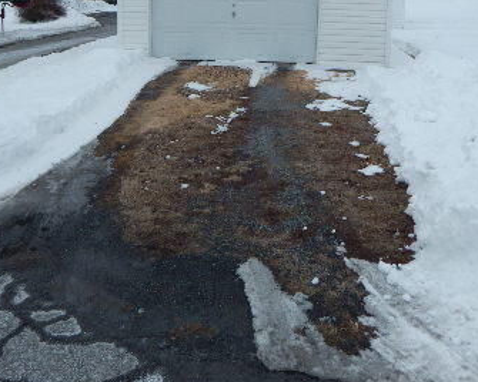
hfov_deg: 44.8
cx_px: 233
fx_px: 580
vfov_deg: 34.8
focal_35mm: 41
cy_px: 54
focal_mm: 4
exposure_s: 1/500
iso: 125
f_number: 6
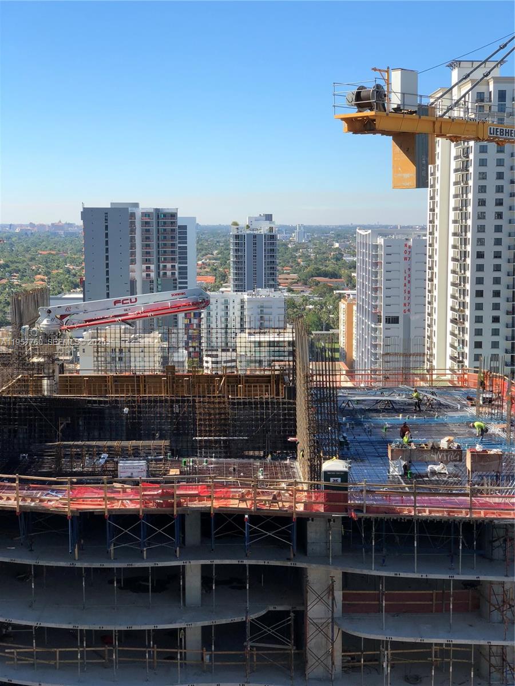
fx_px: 1032
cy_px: 343
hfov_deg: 28.0
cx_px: 258
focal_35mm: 52
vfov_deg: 36.8
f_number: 2.4
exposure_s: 1/883
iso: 16
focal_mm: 6
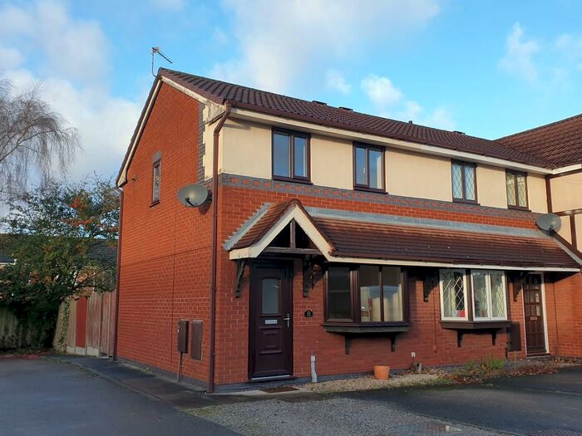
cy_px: 218
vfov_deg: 53.1
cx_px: 291
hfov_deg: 67.3
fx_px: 437
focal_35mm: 26
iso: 50
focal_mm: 4.3
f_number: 2.4
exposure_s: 1/410
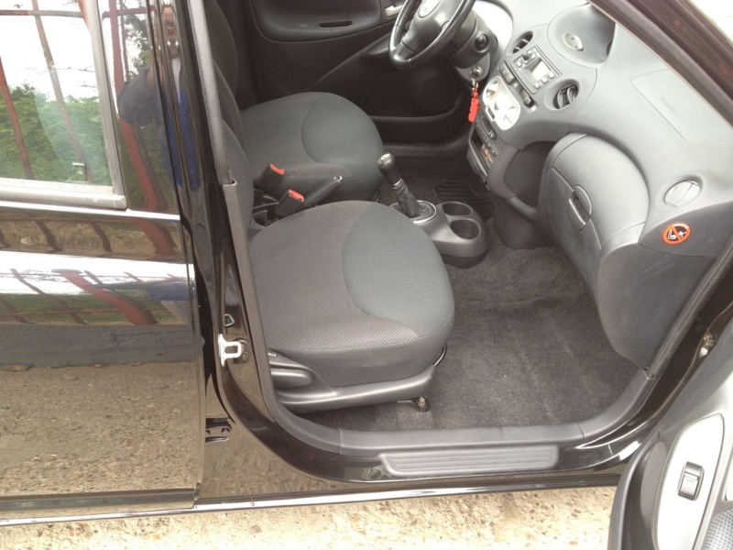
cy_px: 275
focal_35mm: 35
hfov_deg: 52.6
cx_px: 366
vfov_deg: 40.7
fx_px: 741
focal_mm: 4.28
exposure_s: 1/40
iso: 80
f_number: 2.4
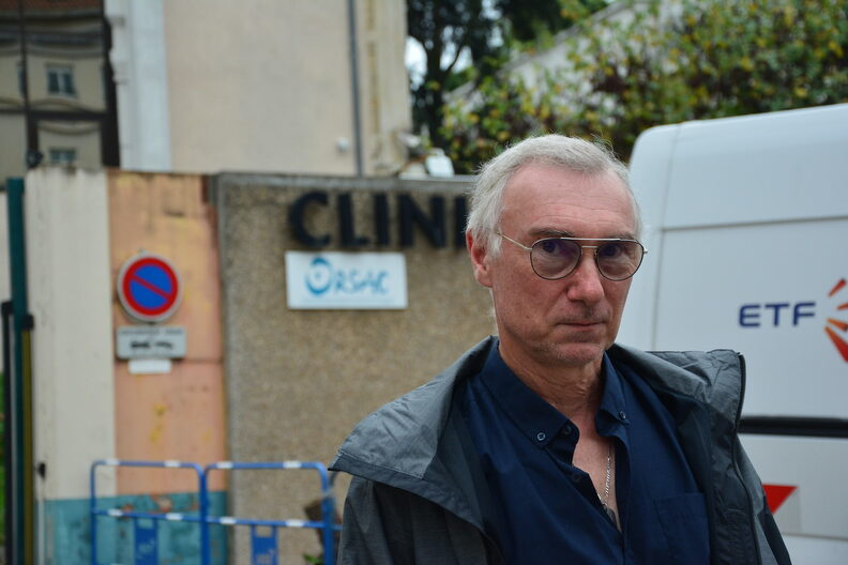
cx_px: 424
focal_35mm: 87
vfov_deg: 15.7
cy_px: 282
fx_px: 2049
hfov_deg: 23.4
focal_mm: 58
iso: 640
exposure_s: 1/320
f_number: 5.6
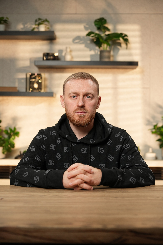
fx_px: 481
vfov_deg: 28.5
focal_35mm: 71
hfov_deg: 19.2
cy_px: 122
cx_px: 82
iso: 640
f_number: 4
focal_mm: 70.9
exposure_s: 1/125
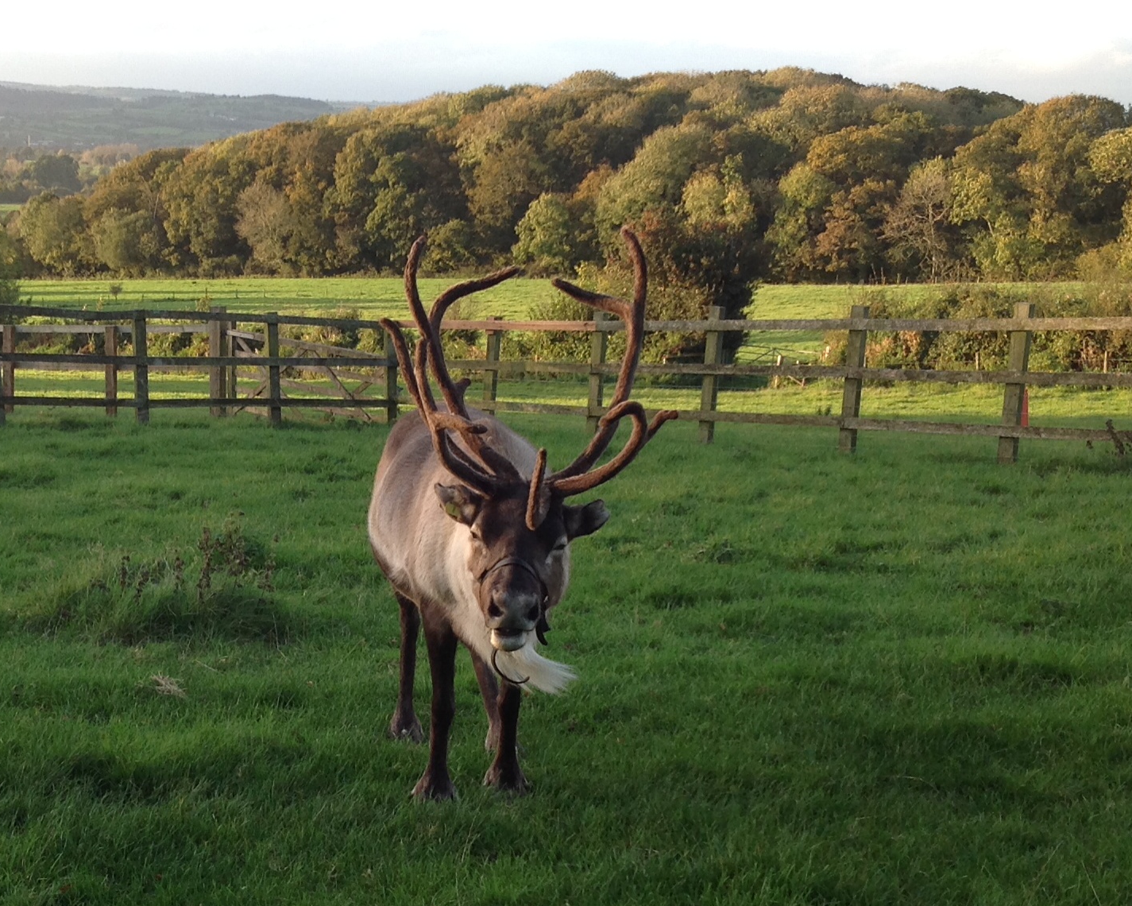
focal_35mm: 37
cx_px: 553
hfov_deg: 49.1
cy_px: 456
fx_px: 1240
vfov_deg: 40.1
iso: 50
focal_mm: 4.28
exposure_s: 1/187
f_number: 2.4
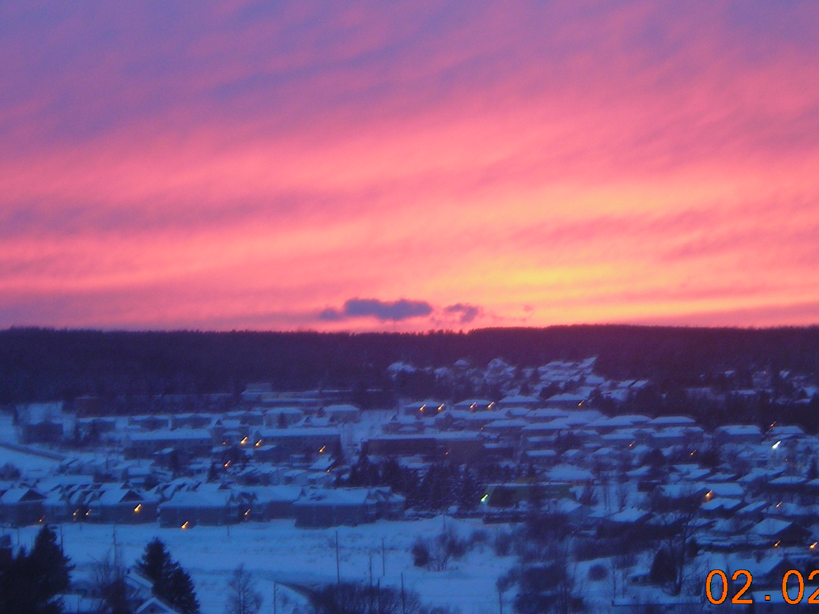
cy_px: 180
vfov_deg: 11.5
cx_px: 366
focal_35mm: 129
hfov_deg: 15.3
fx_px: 3052
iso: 50
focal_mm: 12.7
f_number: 4.2
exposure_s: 1/9.1
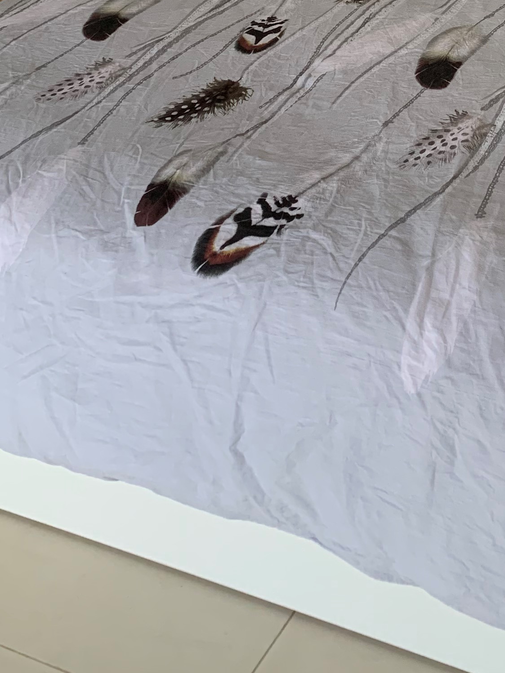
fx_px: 1362
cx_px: 500
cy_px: -95
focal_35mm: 70
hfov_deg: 20.4
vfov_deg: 25.4
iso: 80
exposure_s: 1/121
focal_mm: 4.25
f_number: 1.8
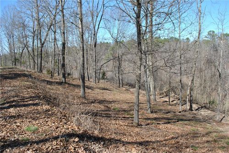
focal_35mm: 27
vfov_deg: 48.0
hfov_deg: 67.4
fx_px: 172
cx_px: 114
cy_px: 76
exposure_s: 1/200
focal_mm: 18
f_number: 7.1
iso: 100
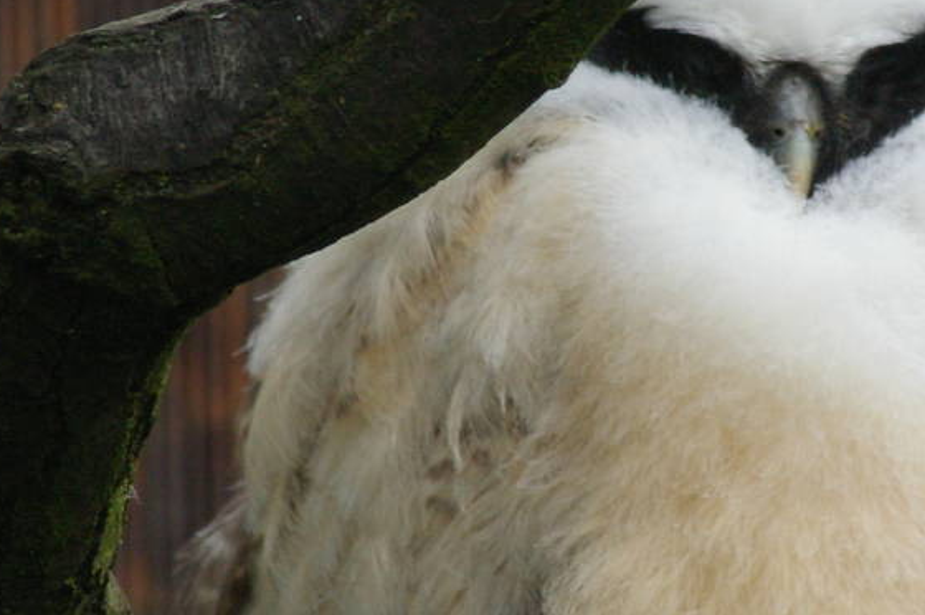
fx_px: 28616
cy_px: 412
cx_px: 742
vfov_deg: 1.2
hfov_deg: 1.9
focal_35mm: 1115
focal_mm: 260
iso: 800
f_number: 11
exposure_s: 1/125
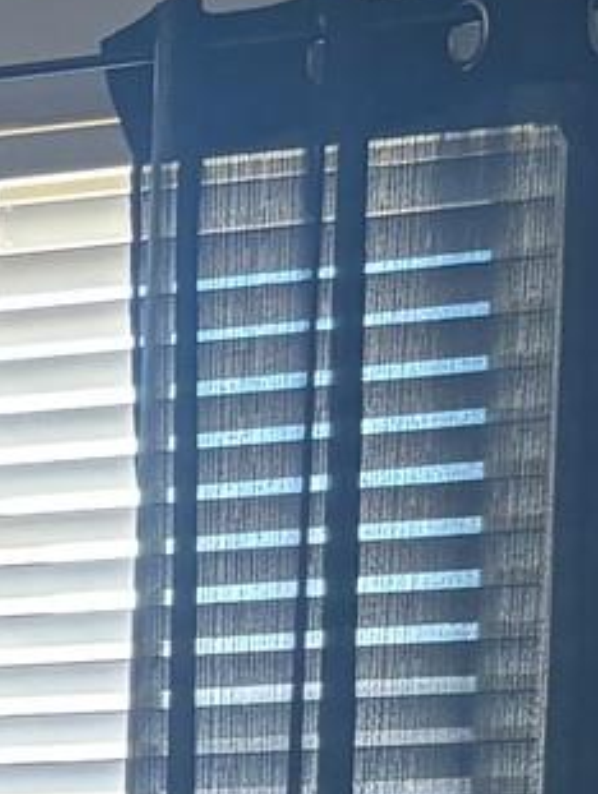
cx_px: -1643
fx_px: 3931
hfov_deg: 7.0
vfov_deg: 10.9
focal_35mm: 171
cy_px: 1351
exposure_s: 1/60
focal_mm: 5.96
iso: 125
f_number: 1.6
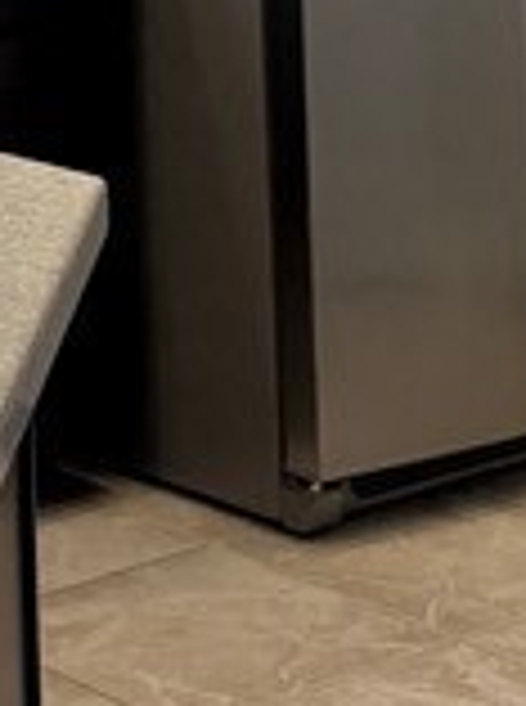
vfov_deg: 11.9
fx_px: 3194
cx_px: -153
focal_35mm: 157
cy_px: -409
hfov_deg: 9.3
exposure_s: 1/151
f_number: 1.78
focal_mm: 6.76
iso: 200
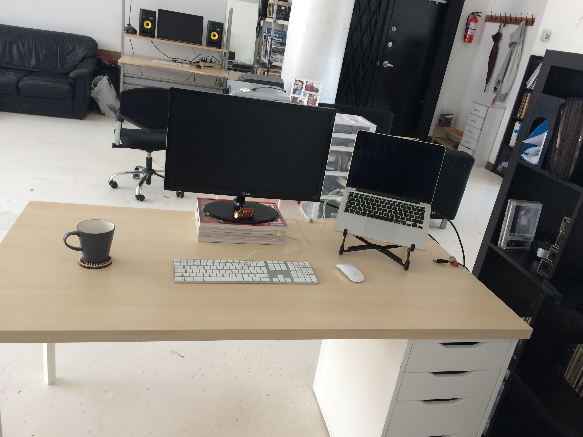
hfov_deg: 61.7
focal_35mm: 29
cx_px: 292
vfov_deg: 48.2
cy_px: 218
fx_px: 488
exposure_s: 1/30
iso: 80
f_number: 2.2
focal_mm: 4.15
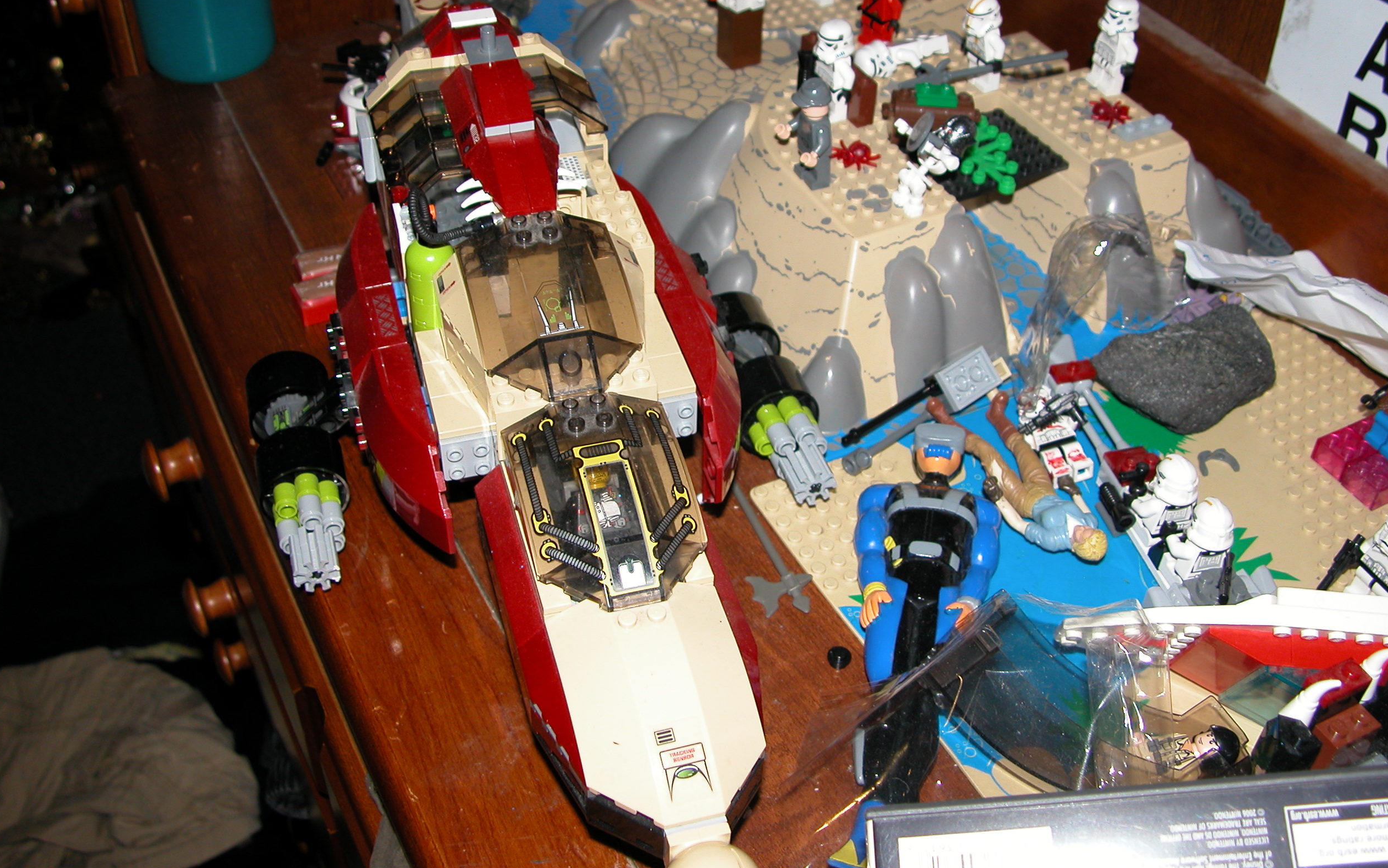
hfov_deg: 49.3
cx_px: 693
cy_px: 370
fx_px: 1513
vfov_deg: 31.9
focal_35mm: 40
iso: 100
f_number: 2.8
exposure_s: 1/60
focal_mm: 9.5
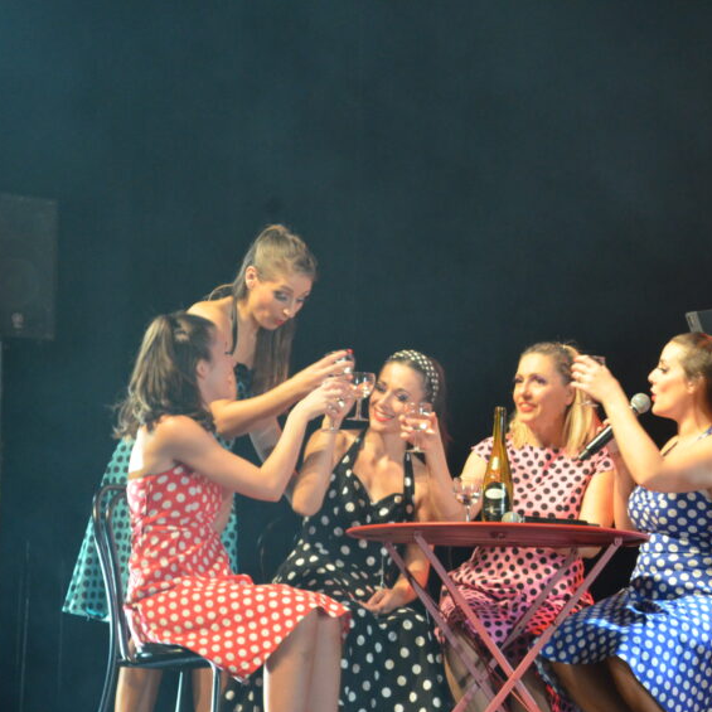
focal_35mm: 127
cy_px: 426
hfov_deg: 13.7
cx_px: 616
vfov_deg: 13.8
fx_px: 2950
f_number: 5.6
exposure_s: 1/30
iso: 2200
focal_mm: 55
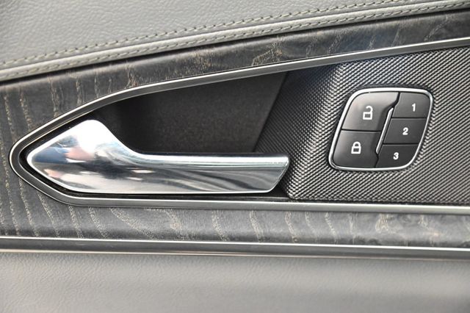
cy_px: 156
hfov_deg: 19.5
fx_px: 1370
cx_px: 235
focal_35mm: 105
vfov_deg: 13.0
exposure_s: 1/60
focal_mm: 105
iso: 12800
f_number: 7.1
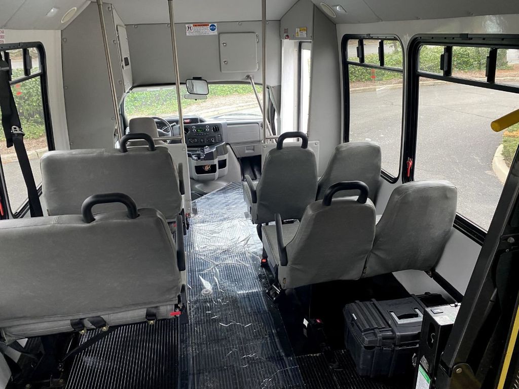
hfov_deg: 67.3
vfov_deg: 53.1
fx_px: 390
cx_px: 260
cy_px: 194
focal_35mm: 26
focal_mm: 4.25
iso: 200
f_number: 1.8
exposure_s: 1/60
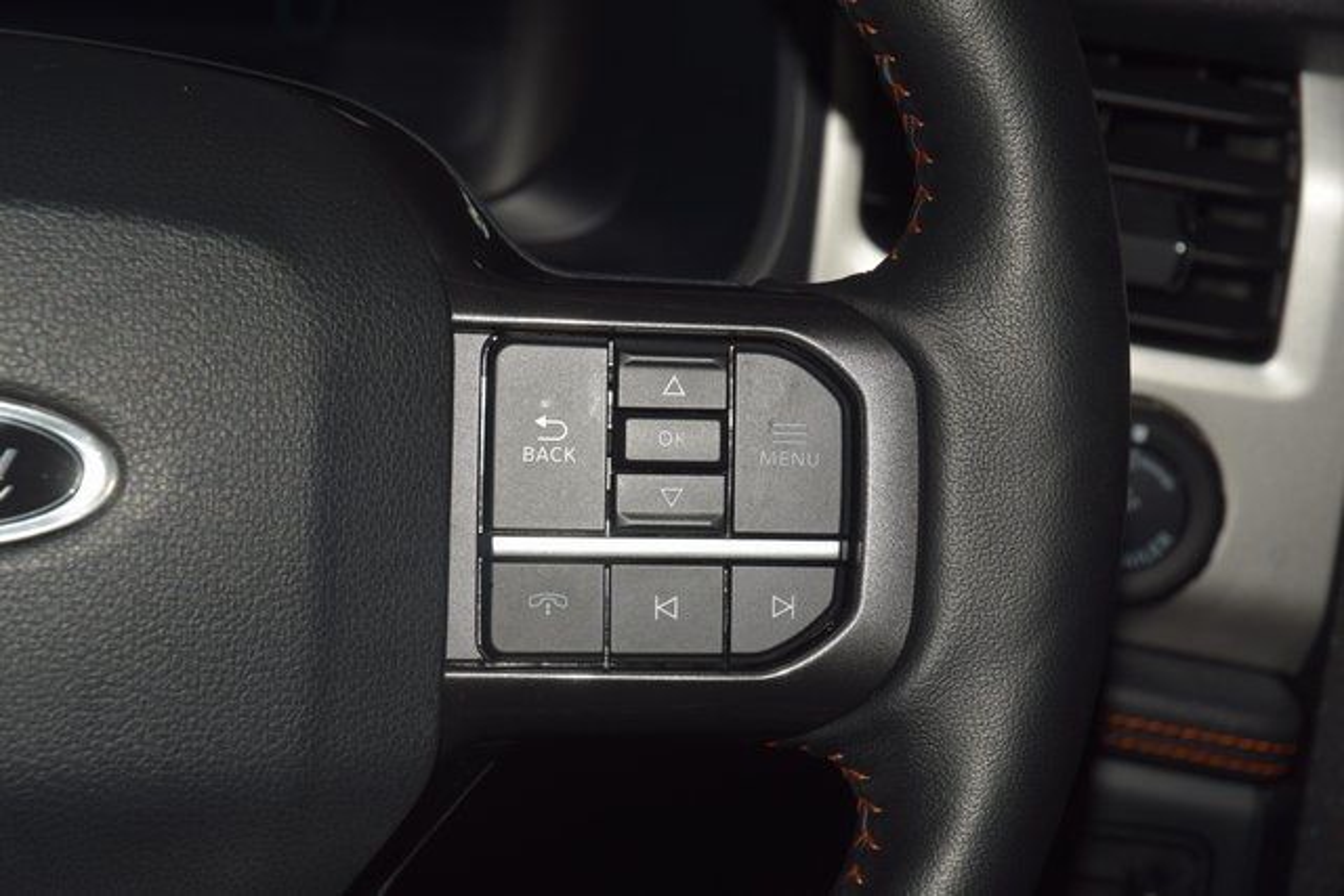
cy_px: 448
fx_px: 3921
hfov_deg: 19.5
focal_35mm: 105
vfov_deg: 13.0
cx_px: 672
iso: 100
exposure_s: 1/125
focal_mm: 70
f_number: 8
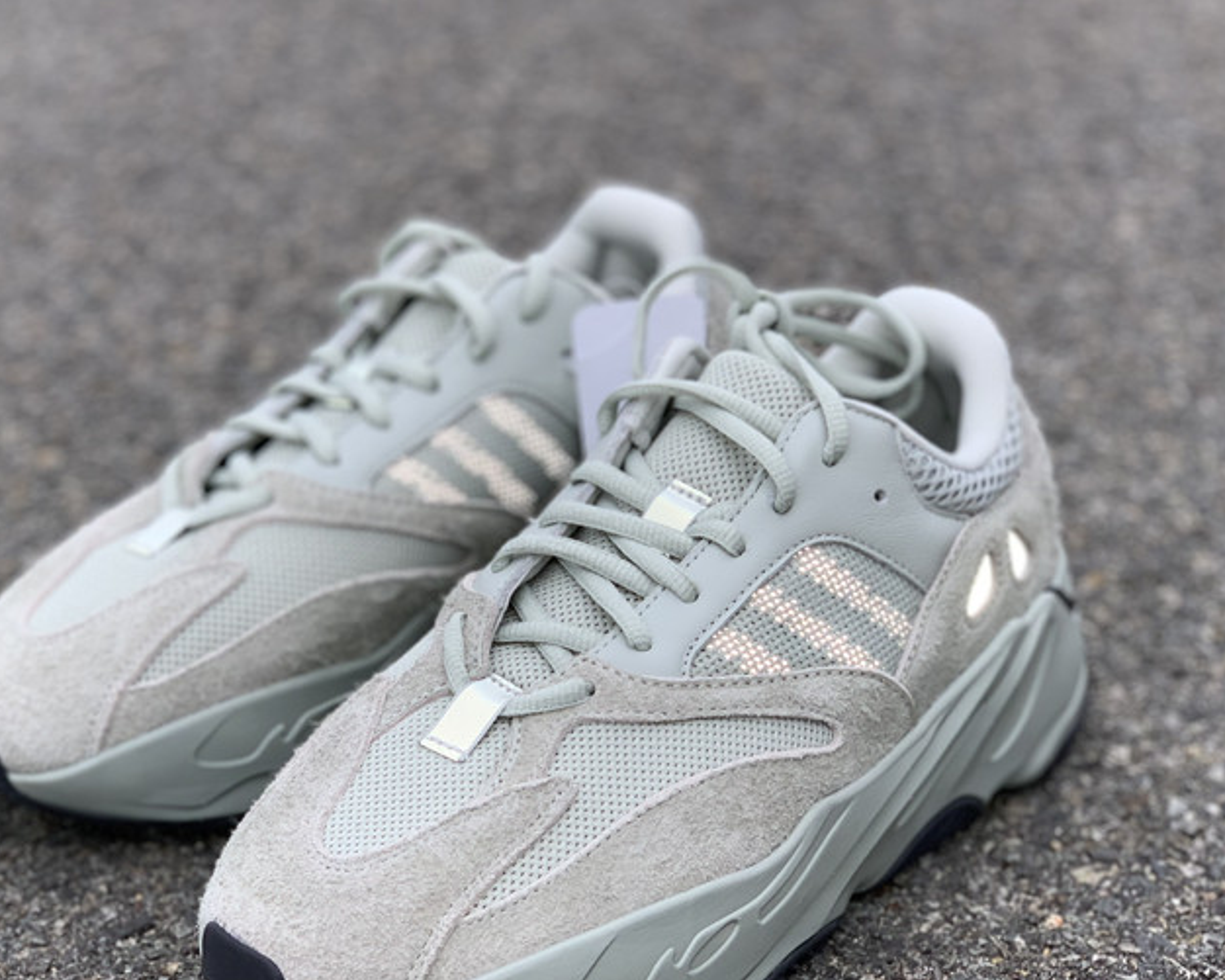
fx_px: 2647
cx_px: 479
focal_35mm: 73
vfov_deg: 20.9
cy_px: 609
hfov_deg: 26.0
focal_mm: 6
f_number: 2.4
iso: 16
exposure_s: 1/126
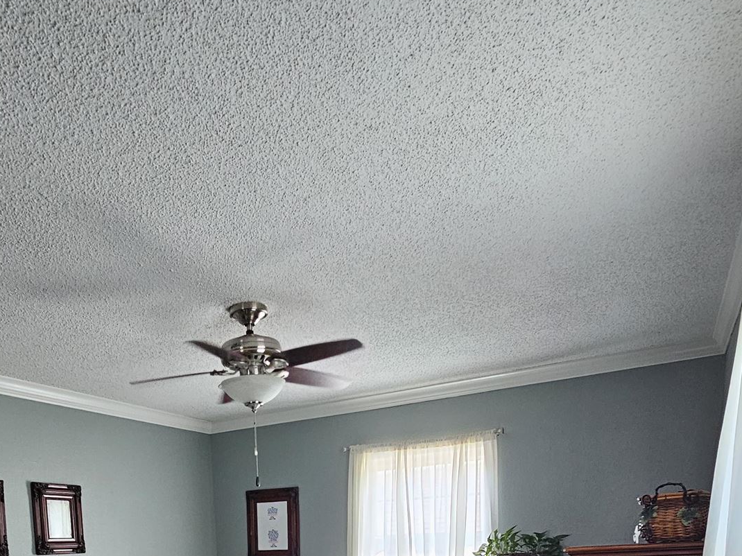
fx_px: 600
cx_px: 258
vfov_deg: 38.7
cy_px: 644
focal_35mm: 28
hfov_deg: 62.2
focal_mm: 2.2
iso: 200
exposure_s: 1/77.4
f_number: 2.2
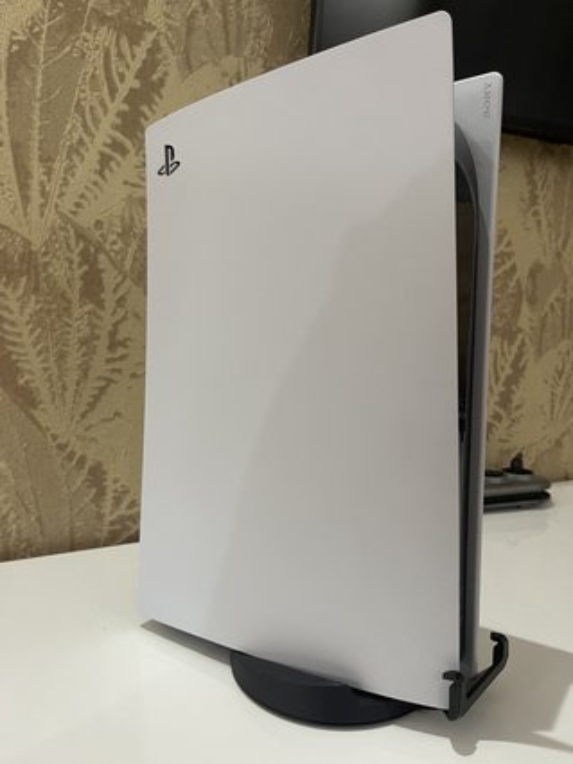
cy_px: 382
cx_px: 286
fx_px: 551
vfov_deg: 69.4
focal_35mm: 25
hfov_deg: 54.9
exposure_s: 1/50
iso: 200
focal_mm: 5.1
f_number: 1.6
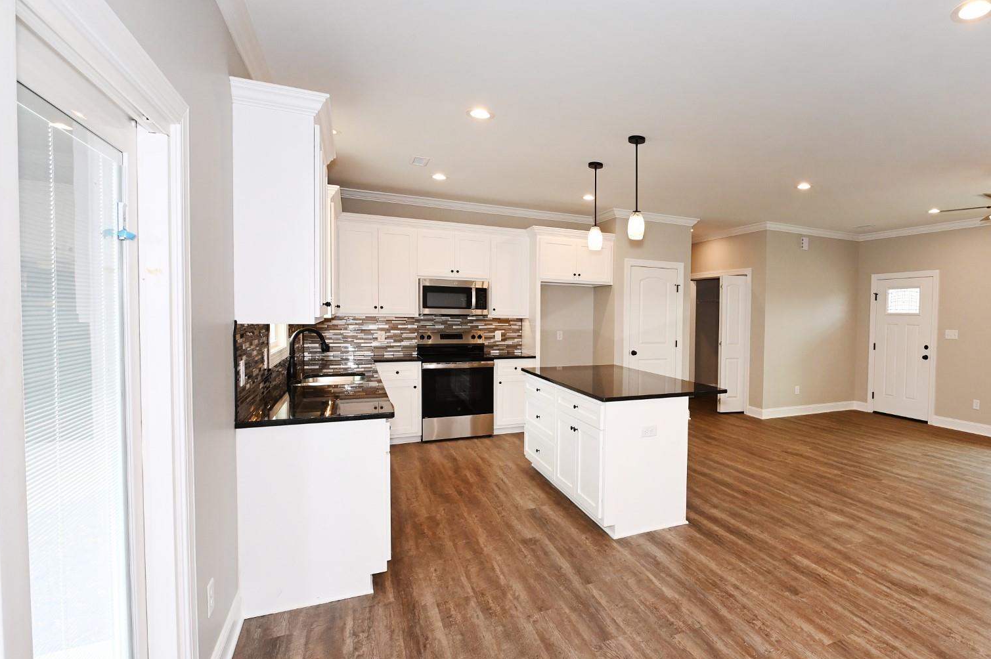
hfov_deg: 83.8
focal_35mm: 19
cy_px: 331
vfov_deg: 64.5
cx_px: 665
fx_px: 523
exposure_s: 1/50
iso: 1000
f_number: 10
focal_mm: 14
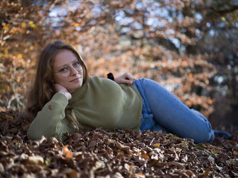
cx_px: 119
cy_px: 89
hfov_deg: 37.5
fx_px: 351
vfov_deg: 28.6
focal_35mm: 51
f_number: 2.8
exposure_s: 1/180
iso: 100
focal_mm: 65
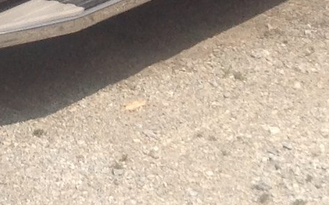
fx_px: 1811
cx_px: -204
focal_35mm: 202
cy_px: -246
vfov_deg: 6.3
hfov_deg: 10.0
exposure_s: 1/2160
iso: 50
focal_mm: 4.28
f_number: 2.4
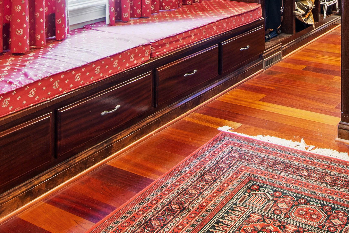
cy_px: -69
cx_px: 263
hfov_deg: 39.2
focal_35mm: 49
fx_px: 475
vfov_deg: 24.2
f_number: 8
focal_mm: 10
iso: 100
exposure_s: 8
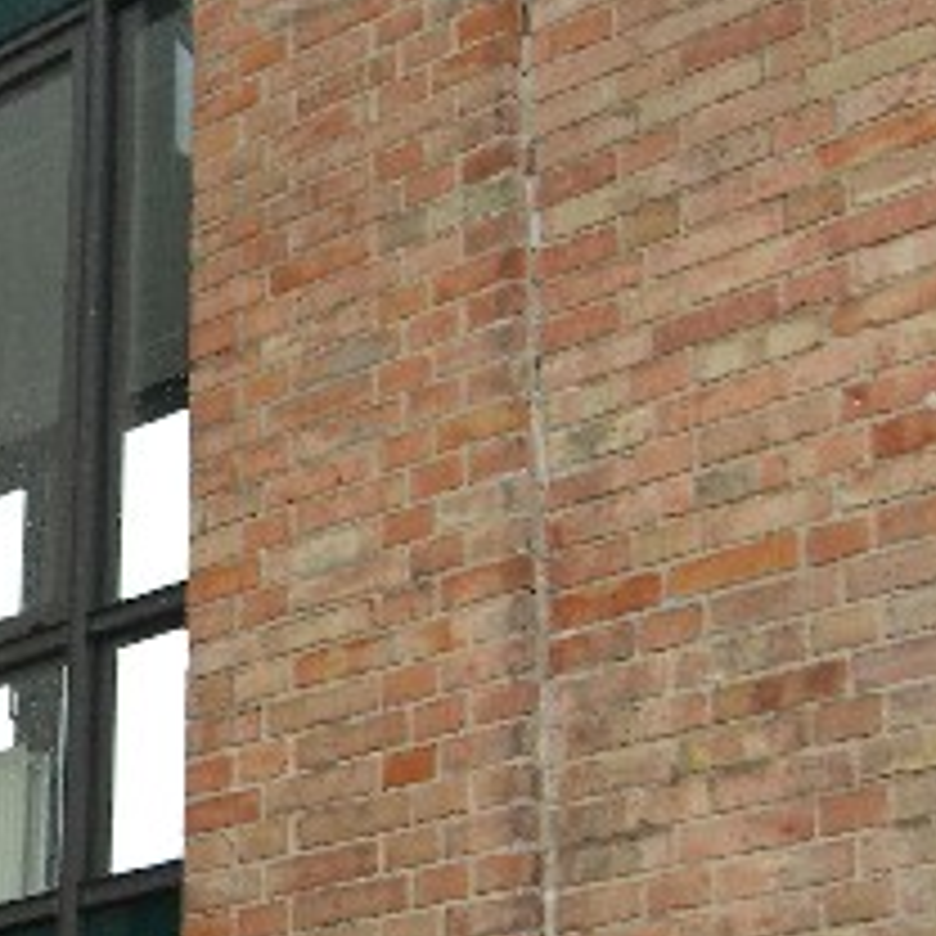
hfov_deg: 17.7
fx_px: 2876
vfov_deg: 18.2
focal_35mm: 94
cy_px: 830
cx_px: -160
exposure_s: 1/60
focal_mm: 7.9
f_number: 2.8
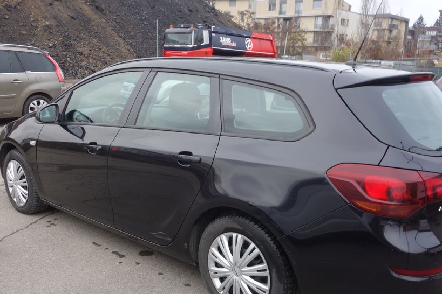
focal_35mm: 35
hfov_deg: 54.4
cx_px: 221
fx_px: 430
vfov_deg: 37.7
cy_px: 175
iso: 125
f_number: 7.1
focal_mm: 10.4
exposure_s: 1/30
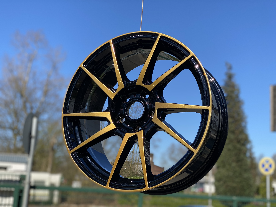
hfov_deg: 36.8
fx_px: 415
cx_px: 138
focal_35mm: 52
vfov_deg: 28.0
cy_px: 104
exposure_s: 1/1142
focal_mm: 6
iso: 20
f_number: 2
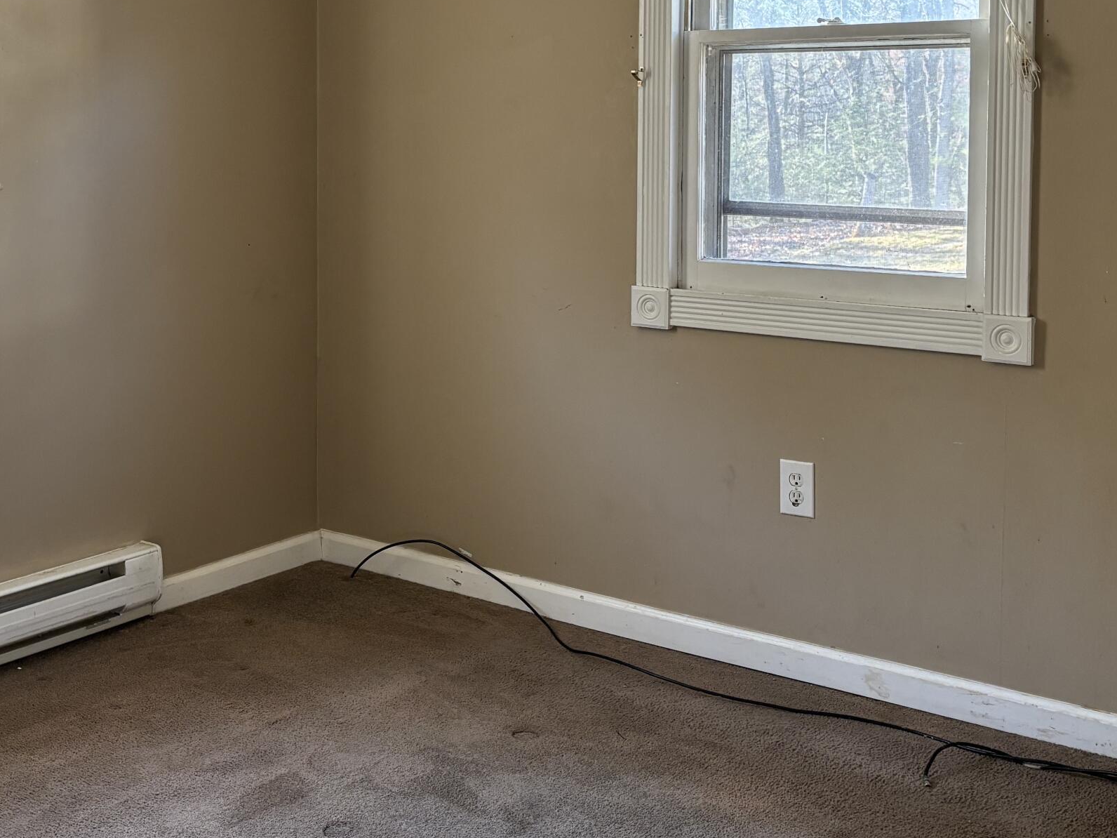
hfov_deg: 38.4
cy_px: 229
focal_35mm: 49
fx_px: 1581
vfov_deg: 29.3
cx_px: 366
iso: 125
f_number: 1.6
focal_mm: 5.96
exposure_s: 1/87
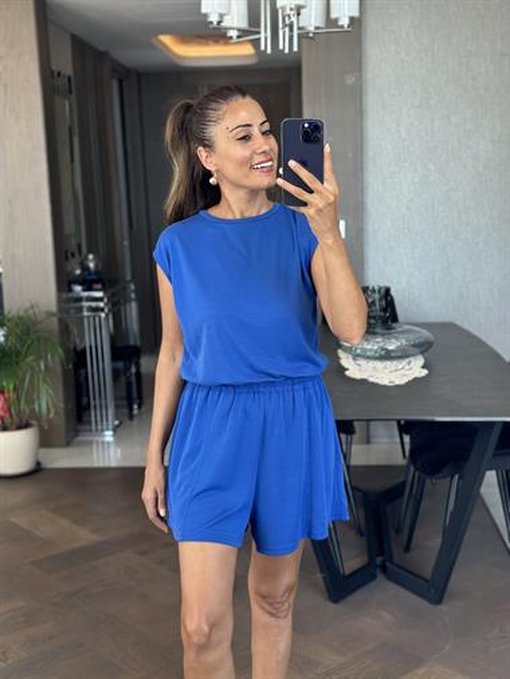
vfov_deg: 39.6
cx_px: 255
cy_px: 340
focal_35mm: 48
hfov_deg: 30.3
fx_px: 942
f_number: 1.78
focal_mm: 6.86
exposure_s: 1/114
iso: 125
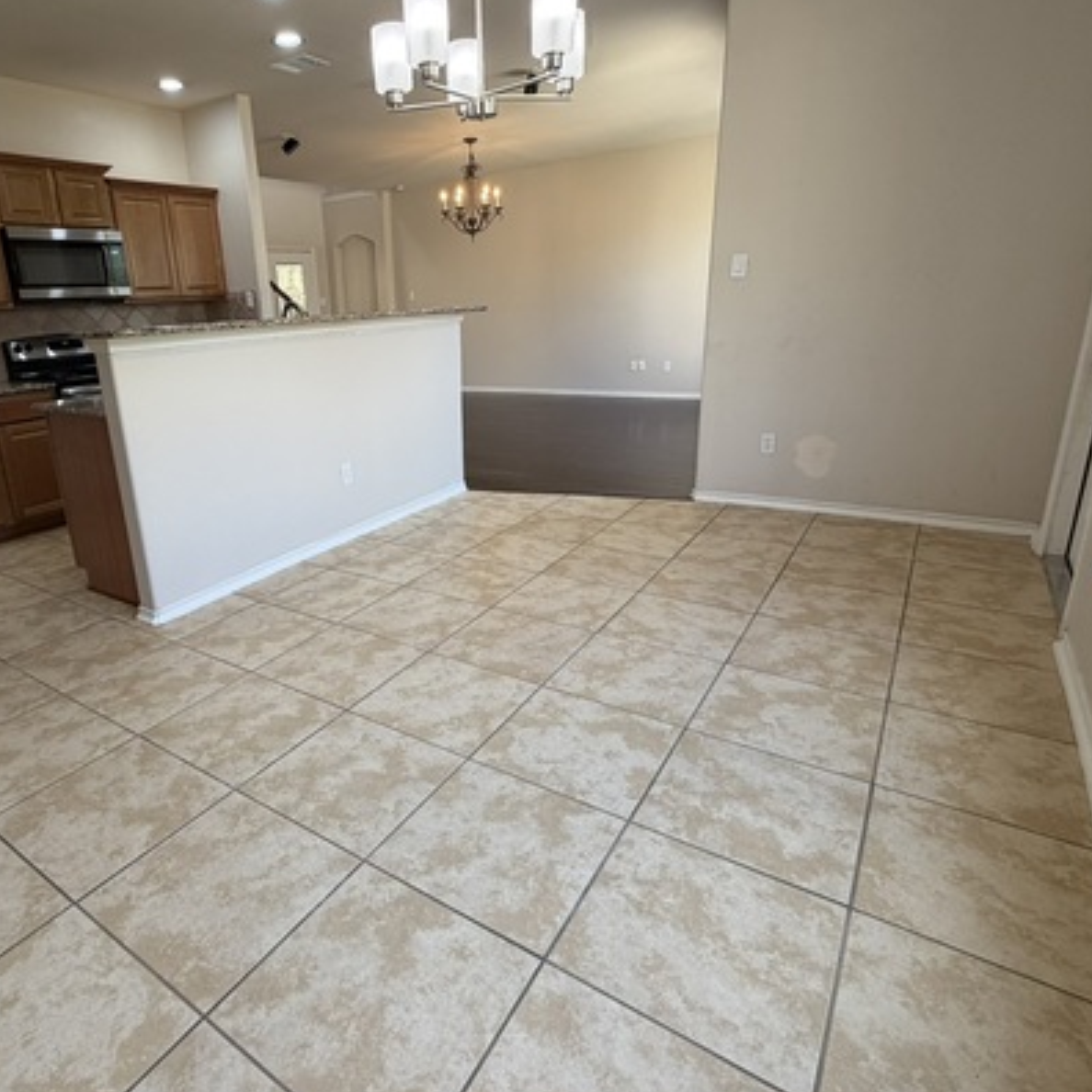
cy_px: 516
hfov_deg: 73.5
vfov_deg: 74.8
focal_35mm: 20
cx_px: 405
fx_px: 714
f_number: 2.2
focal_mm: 2.22
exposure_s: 1/120
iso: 100
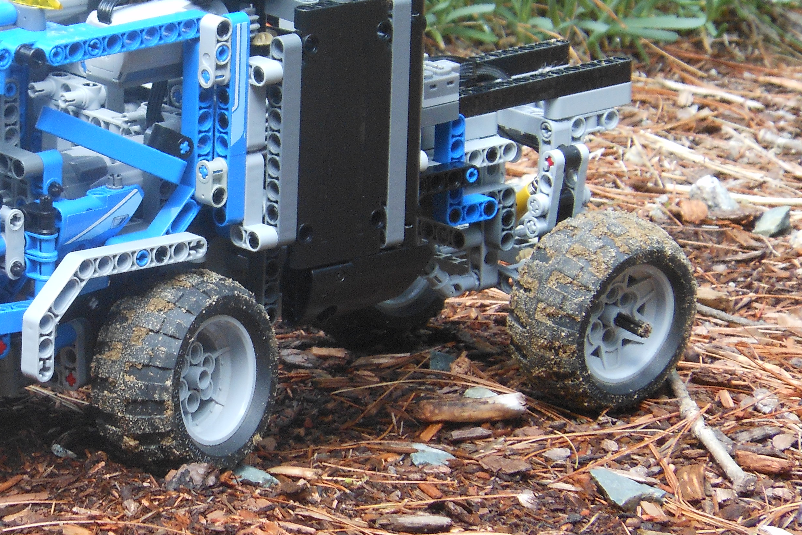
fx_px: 8465
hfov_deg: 5.4
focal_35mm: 380
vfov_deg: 3.6
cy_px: 198
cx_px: 142
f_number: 5.6
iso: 125
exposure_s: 1/60
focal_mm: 35
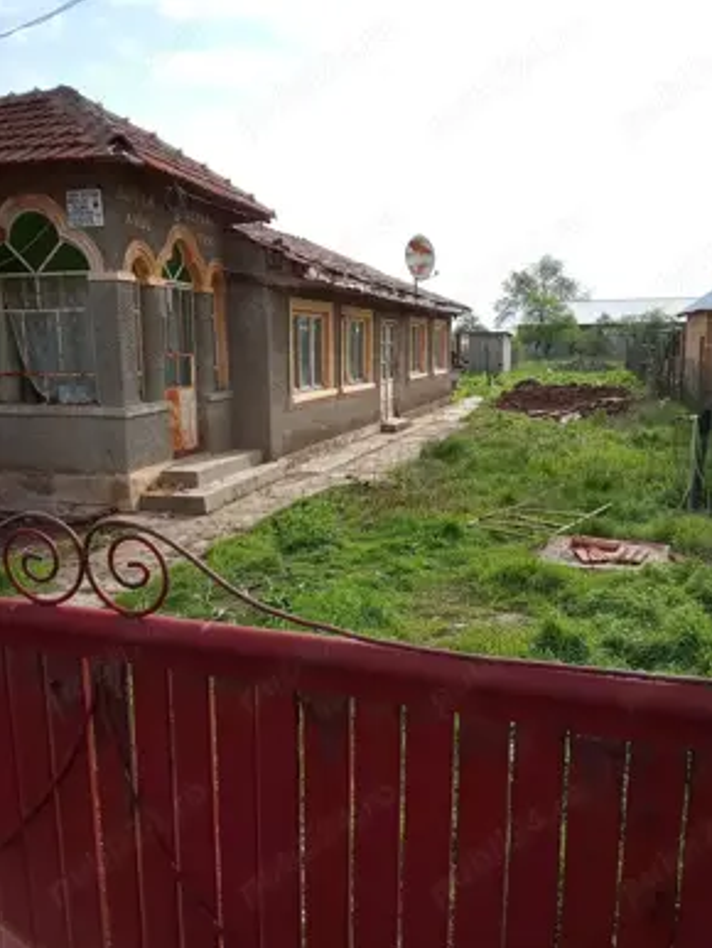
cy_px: 489
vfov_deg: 61.6
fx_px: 794
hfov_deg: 48.3
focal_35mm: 29
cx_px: 366
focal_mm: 2.87
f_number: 2
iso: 100
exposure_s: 1/861
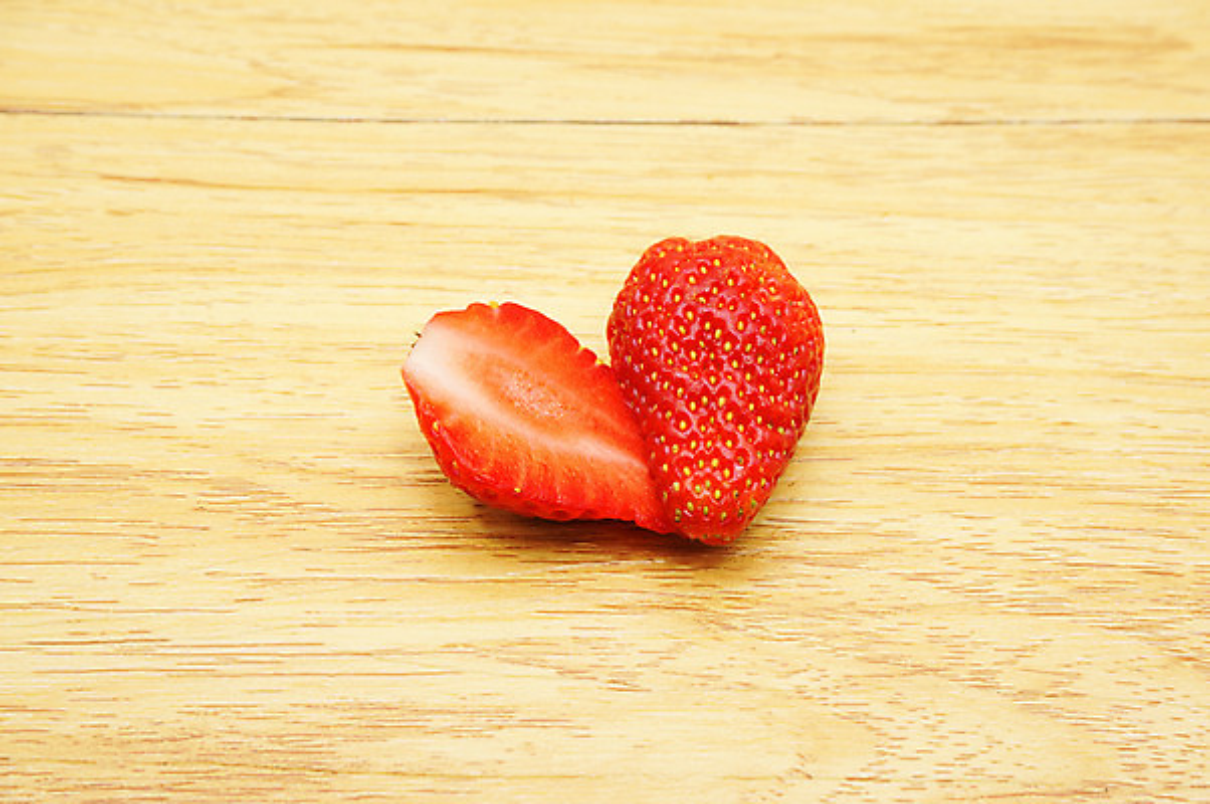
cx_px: 605
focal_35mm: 46
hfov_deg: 42.4
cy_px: 402
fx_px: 1561
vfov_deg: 28.9
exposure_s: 1/5
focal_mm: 31
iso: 100
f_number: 11
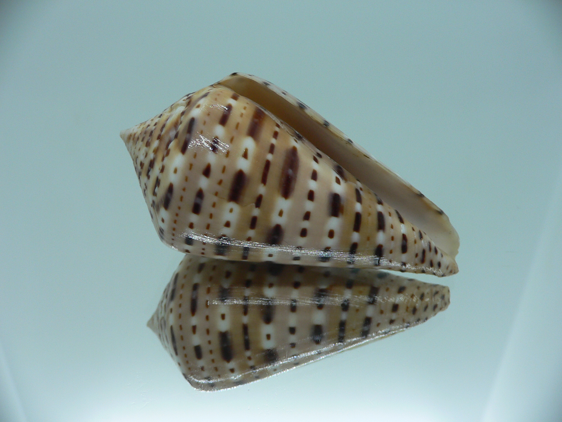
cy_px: 211
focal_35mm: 35
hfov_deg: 52.6
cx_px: 281
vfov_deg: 40.7
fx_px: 568
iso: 80
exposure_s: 1/60
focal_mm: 4.6
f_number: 2.8
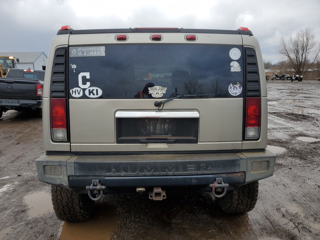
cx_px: 160
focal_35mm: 26
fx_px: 240
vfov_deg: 53.1
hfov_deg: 67.3
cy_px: 120
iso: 50
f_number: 1.5
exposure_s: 1/588
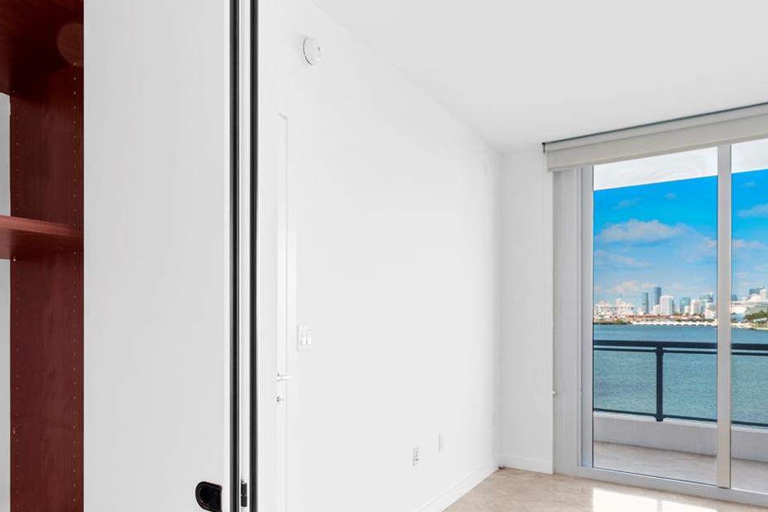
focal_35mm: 26
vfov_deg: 49.3
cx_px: 245
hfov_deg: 67.1
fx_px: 555
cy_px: 308
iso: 320
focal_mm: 15
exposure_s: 1/10
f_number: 8
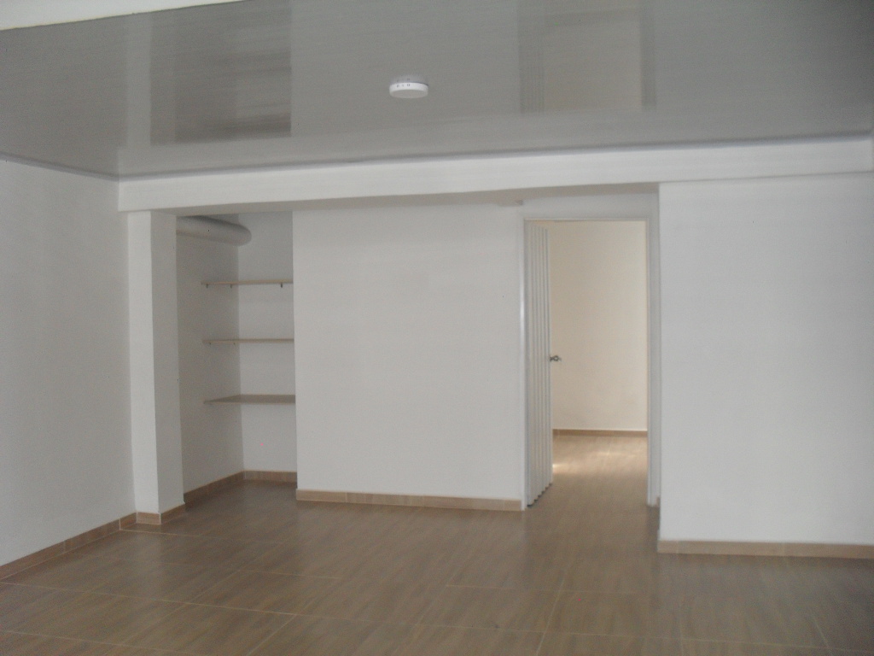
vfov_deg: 40.7
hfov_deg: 52.6
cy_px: 328
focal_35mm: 35
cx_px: 437
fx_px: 884
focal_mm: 6.3
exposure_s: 1/45
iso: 200
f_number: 3.2
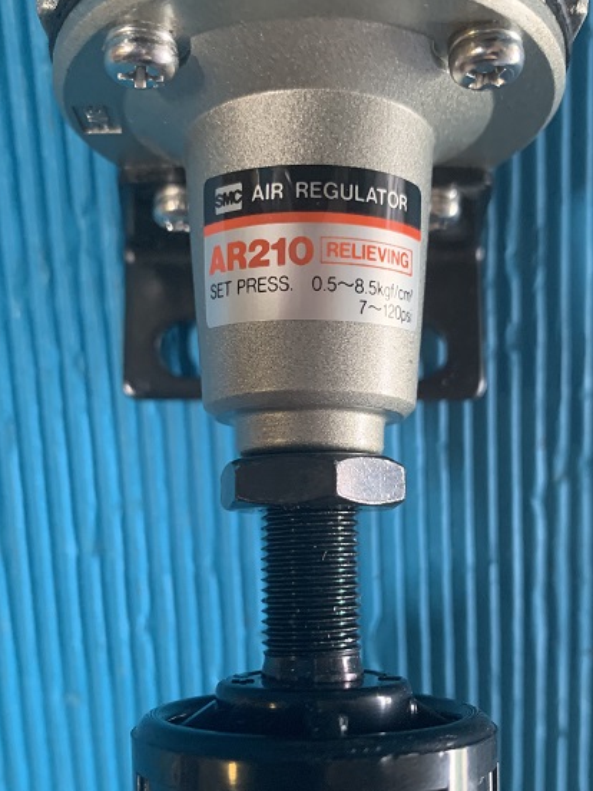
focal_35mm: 38
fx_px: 868
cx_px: 296
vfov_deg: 48.8
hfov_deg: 37.7
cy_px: 462
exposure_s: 1/52
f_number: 1.8
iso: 400
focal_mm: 4.25
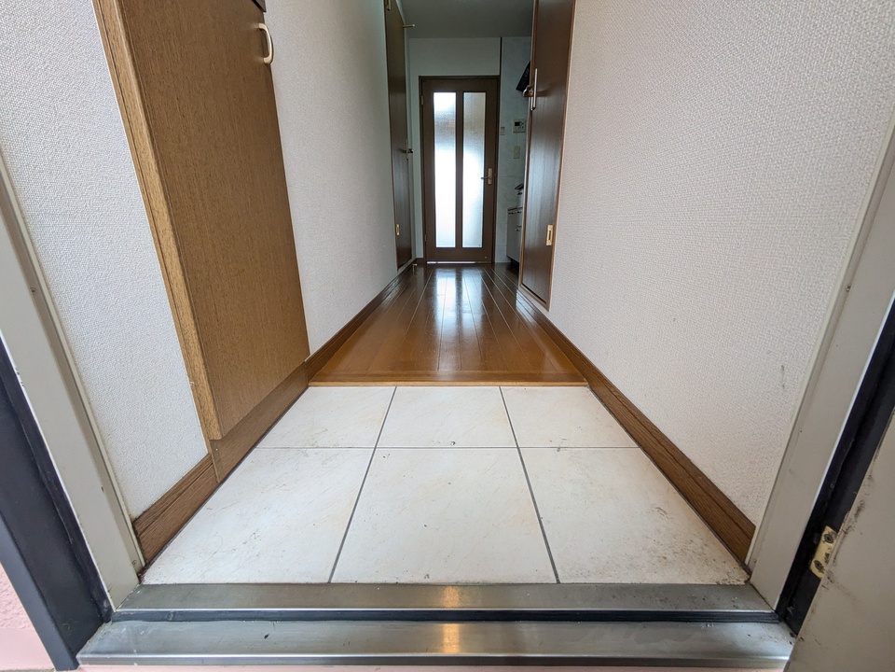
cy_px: 336
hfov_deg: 102.1
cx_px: 448
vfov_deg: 85.7
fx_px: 362
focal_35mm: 14
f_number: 2.2
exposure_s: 1/120
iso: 177
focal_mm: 1.83
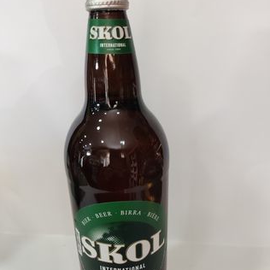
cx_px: 134
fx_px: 274
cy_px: 163
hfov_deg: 52.5
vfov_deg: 52.1
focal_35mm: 31
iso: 255
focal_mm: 4.74
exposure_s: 1/50
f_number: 1.79
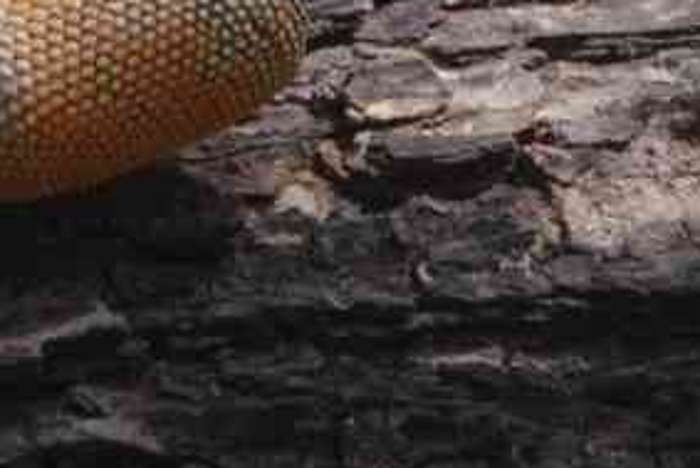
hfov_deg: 1.6
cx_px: 85
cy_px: -344
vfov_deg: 1.0
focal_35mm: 1322
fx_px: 25718
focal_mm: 250
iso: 3200
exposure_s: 1/40
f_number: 45
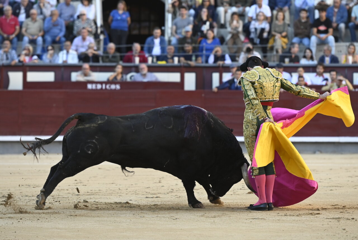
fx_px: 2608
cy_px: 120
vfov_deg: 5.3
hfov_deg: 7.9
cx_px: 179
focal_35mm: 262
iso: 800
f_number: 3.5
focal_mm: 175
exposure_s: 1/800
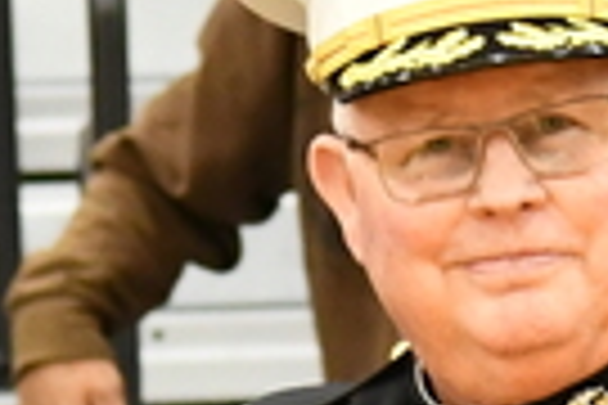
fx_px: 14388
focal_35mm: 852
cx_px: 9
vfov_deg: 1.6
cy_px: 952
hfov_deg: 2.4
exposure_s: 1/125
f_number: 4.8
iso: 3200
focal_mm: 75
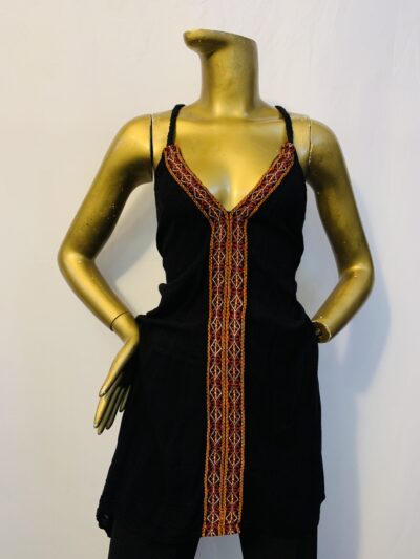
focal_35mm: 26
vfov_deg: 67.3
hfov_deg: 53.1
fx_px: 420
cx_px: 210
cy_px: 280
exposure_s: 1/33
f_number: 1.8
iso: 400
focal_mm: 4.25
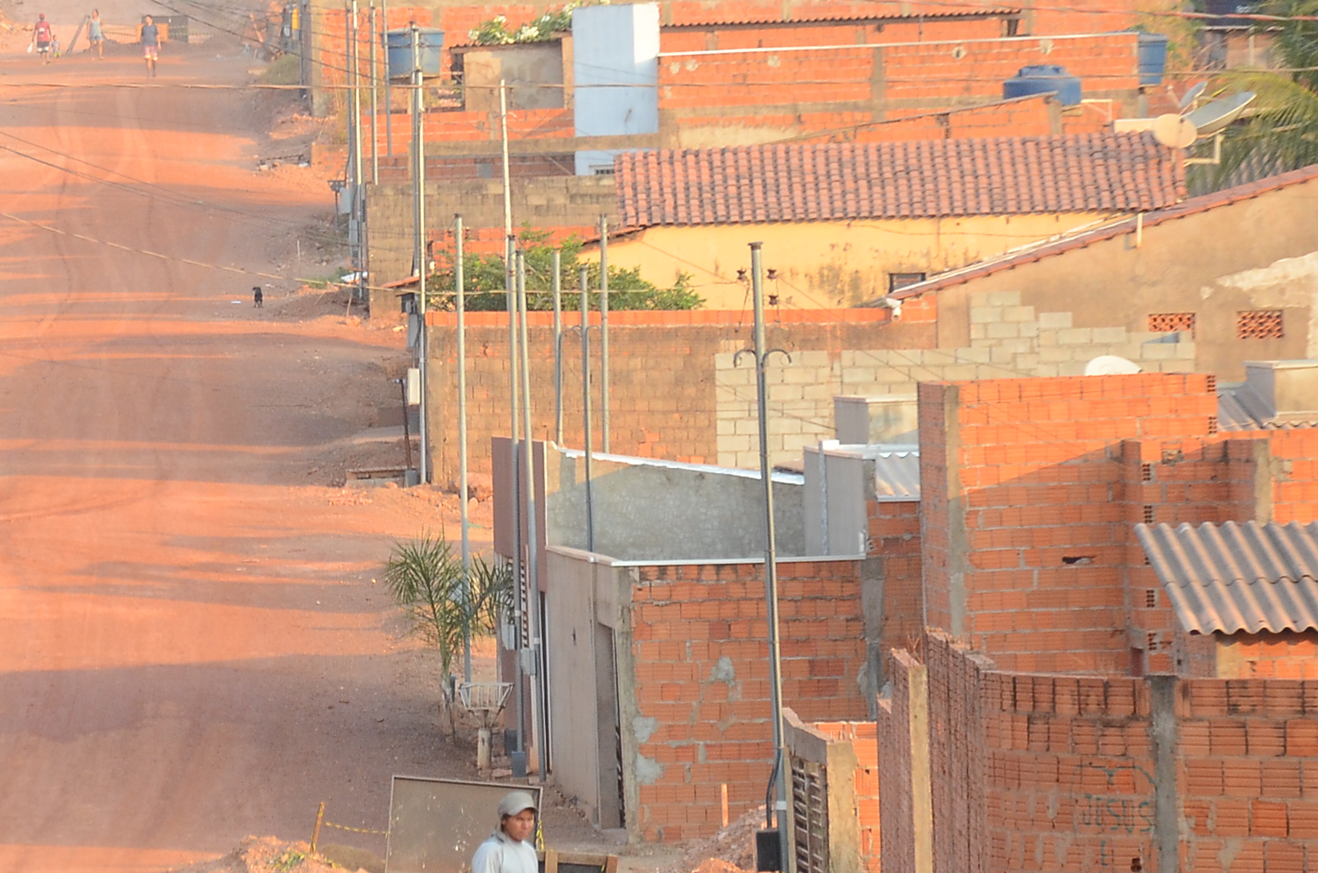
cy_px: 530
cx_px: 24
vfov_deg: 3.7
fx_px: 13451
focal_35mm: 368
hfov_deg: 5.6
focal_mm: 105
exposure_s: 1/320
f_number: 5.6
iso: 640
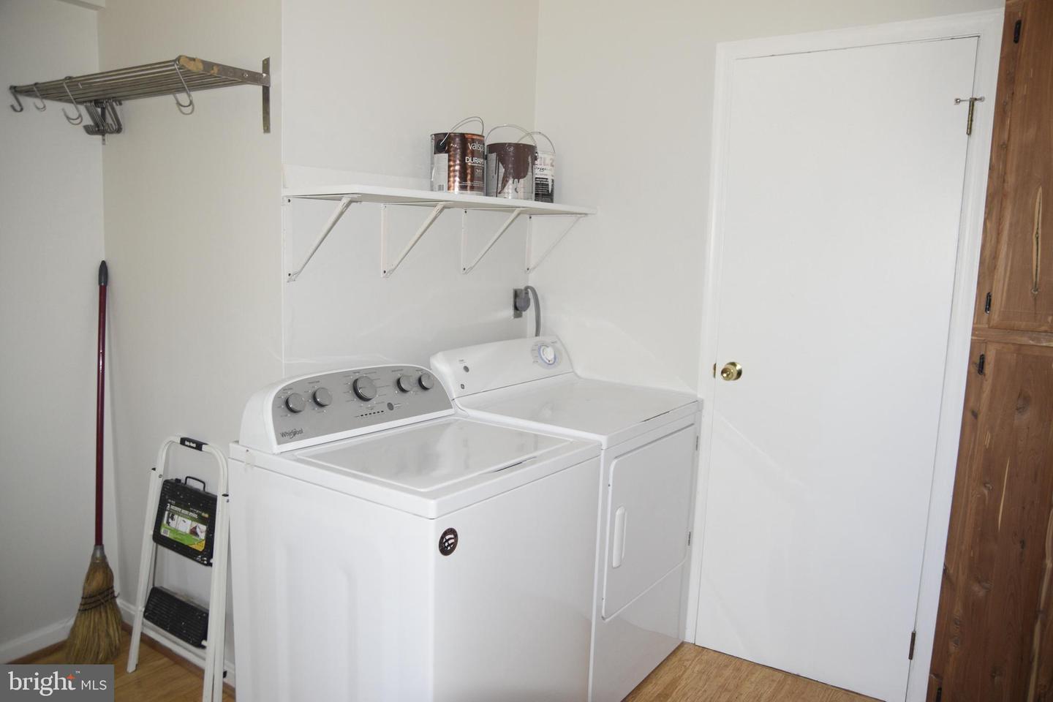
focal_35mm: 48
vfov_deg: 28.1
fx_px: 1404
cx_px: 526
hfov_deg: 41.1
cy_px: 351
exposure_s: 1/80
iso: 800
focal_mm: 32
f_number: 4.5
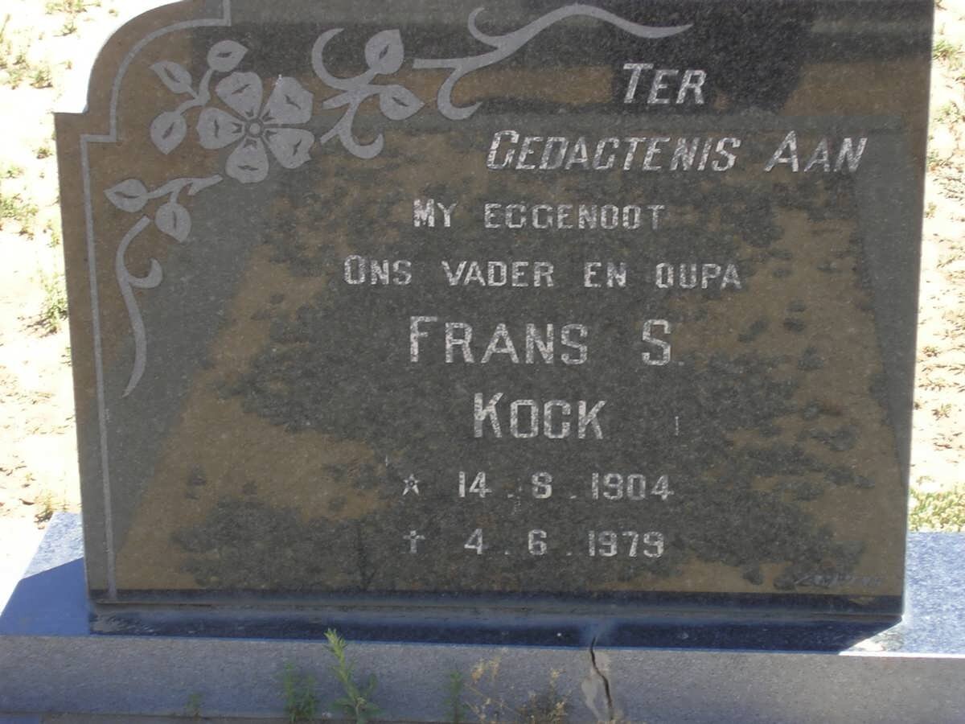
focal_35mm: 101
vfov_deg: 14.6
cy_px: 362
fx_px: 2816
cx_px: 482
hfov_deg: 19.4
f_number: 4.8
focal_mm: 15.6
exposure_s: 1/125
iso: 50
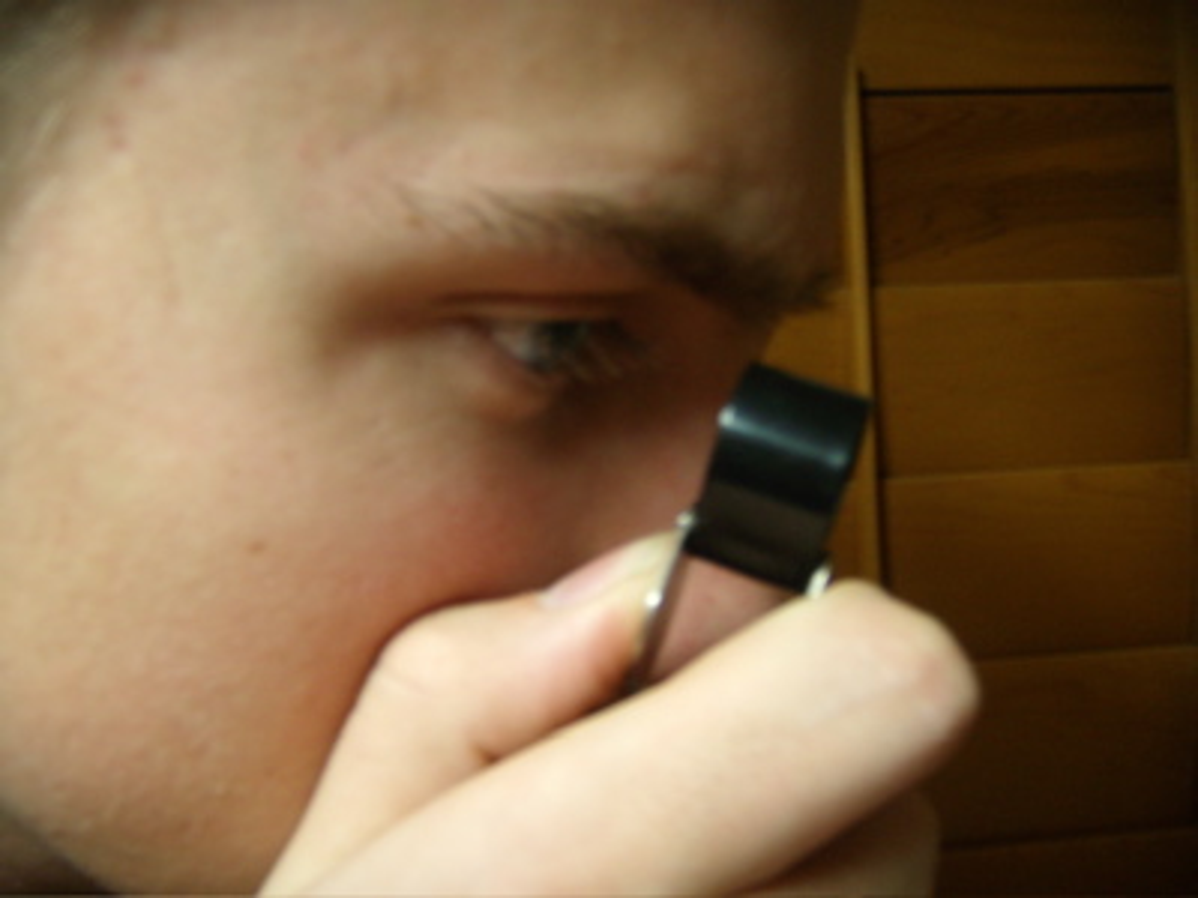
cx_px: 599
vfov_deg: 37.7
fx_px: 1315
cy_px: 449
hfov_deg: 49.0
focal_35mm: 38
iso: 106
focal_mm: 6.4
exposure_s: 1/4
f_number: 3.5
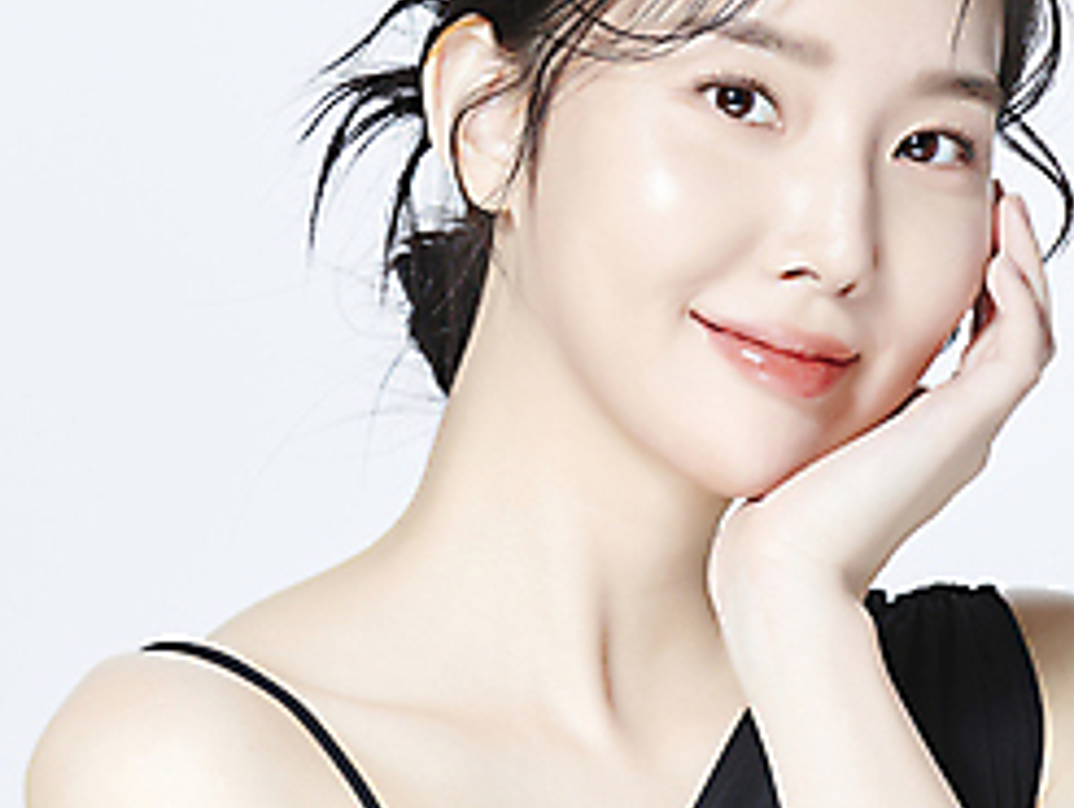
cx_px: 472
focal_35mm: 316
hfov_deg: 6.3
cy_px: 358
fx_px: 9814
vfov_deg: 4.7
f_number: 10
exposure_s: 1/125
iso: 64
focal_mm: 135
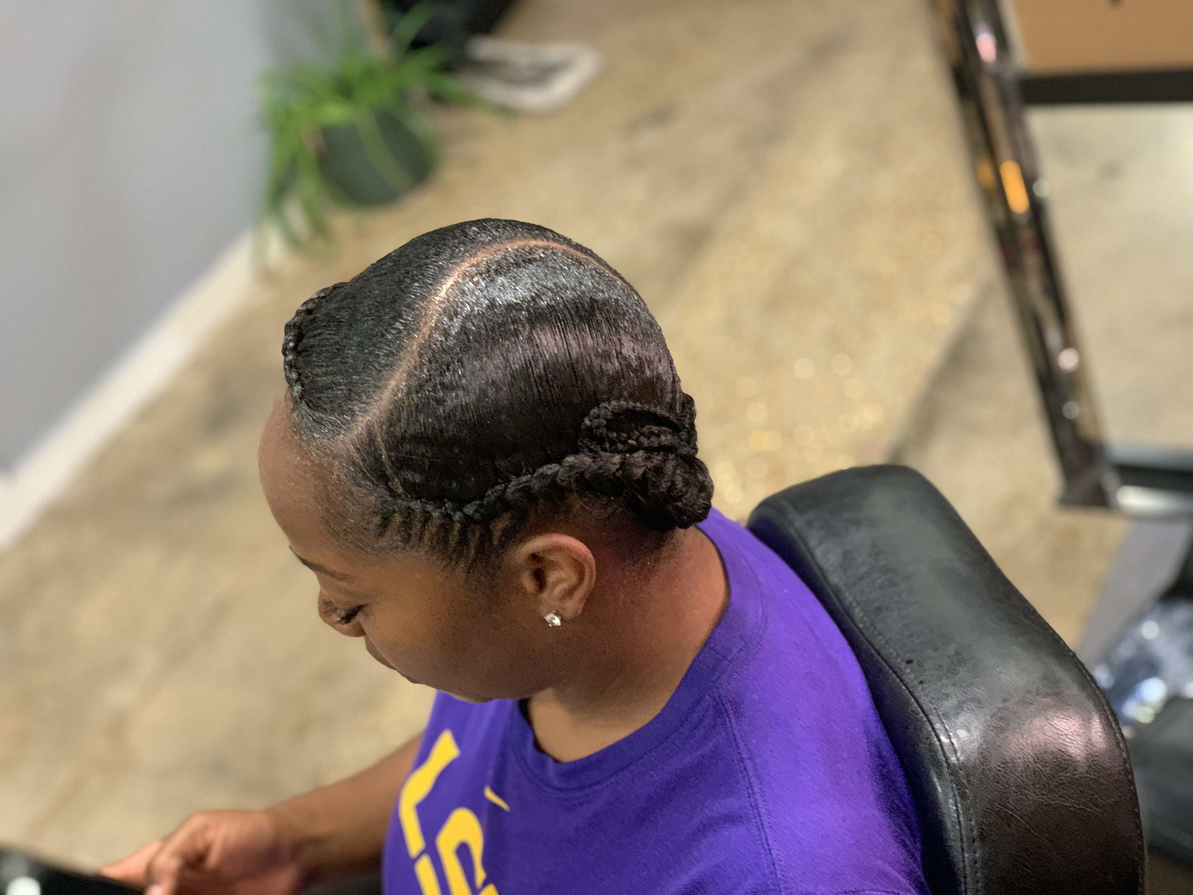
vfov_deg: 28.0
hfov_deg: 36.8
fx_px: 1792
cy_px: 448
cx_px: 596
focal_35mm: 52
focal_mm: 6
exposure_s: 1/60
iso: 250
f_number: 2.4
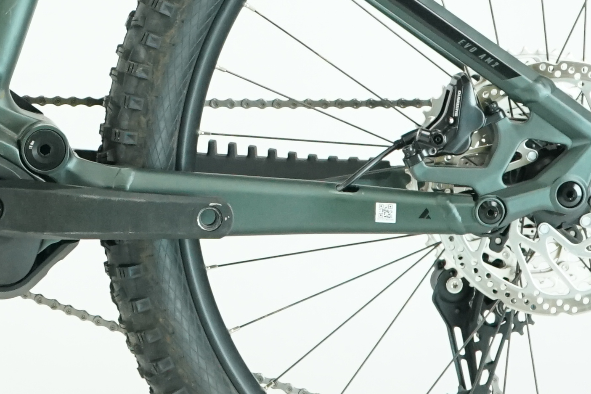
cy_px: -153
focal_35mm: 222
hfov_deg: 9.1
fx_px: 3645
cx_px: -247
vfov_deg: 6.1
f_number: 4.5
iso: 2000
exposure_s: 1/200
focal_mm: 52
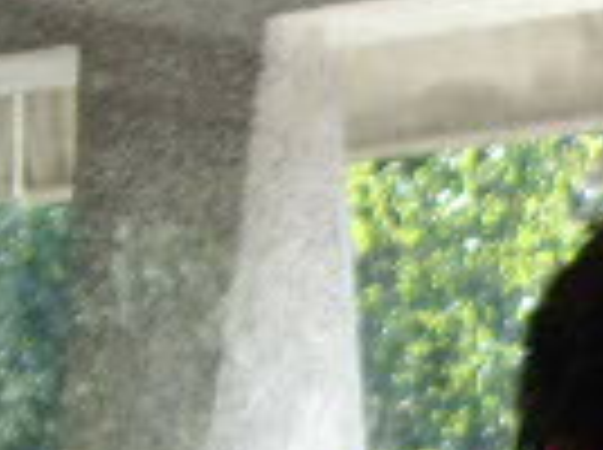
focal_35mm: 182
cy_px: 590
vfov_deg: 8.0
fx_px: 3165
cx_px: 1260
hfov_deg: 10.0
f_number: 2.7
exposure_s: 1/125
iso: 100
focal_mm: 6.2
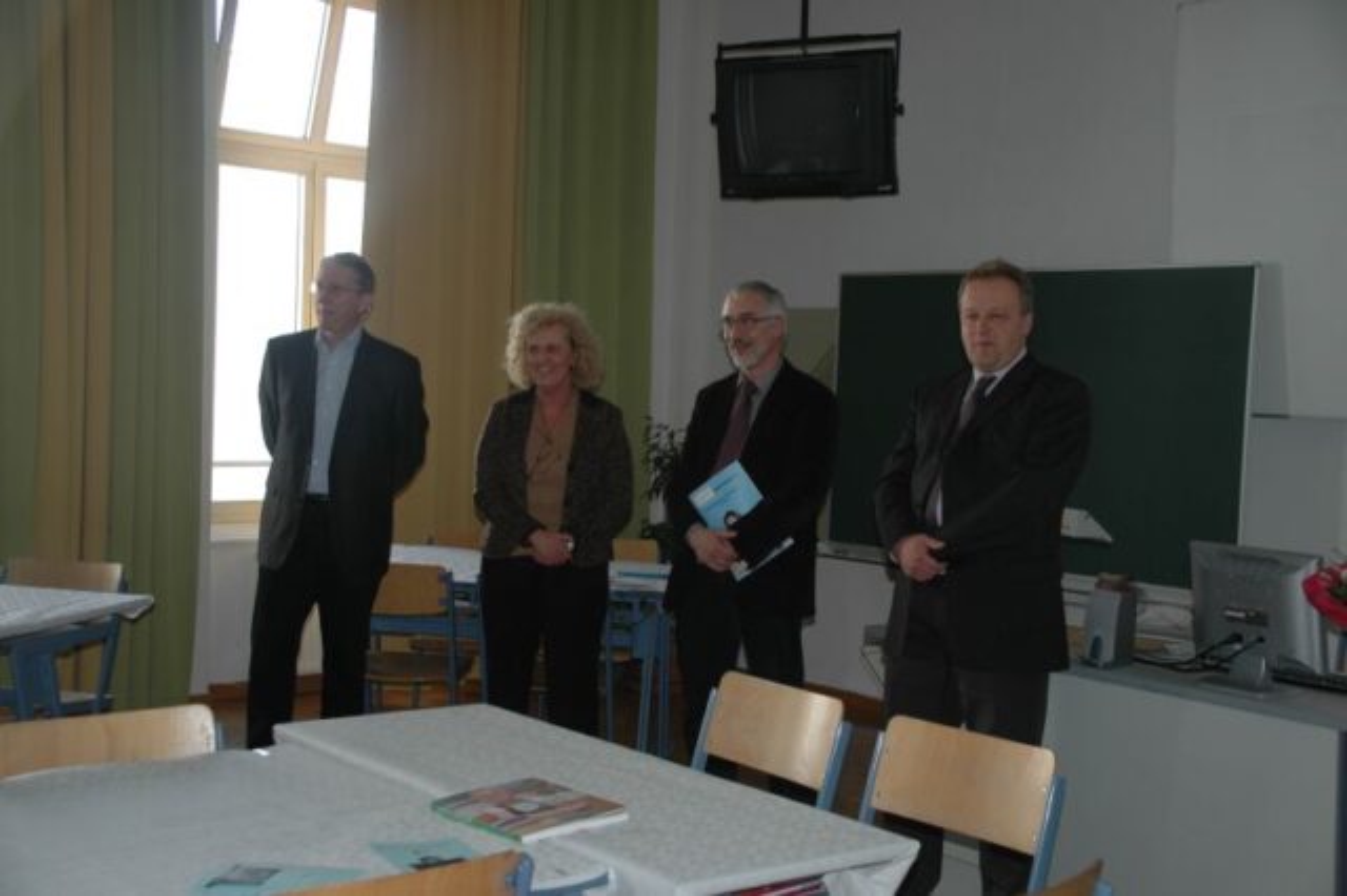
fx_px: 1739
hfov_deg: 42.3
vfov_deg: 28.9
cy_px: 448
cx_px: 674
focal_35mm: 46
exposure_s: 1/60
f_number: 4.2
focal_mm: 31
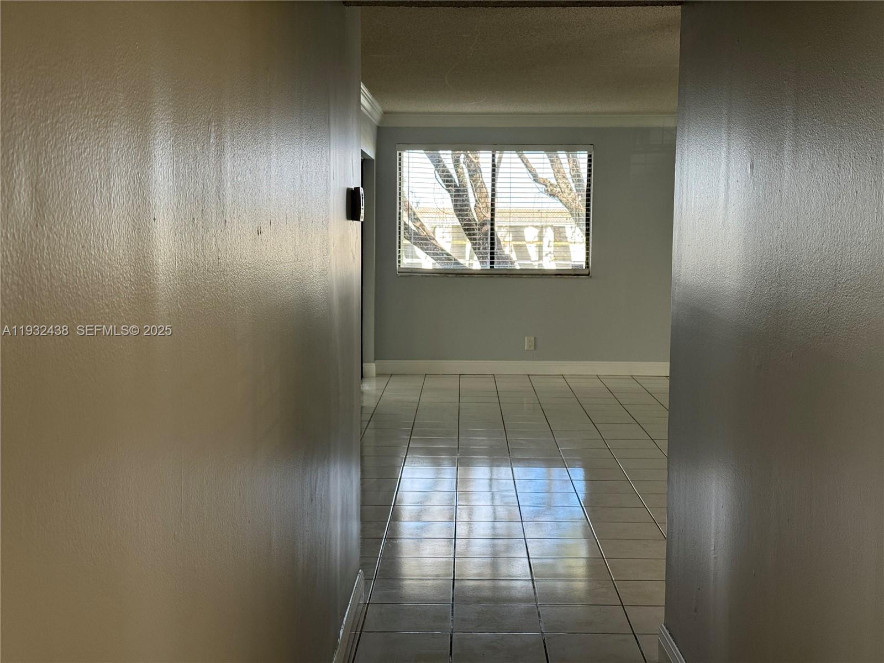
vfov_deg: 30.3
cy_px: 332
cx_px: 442
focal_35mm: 48
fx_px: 1226
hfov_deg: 39.7
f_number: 1.78
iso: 64
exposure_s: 1/120
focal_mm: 6.76
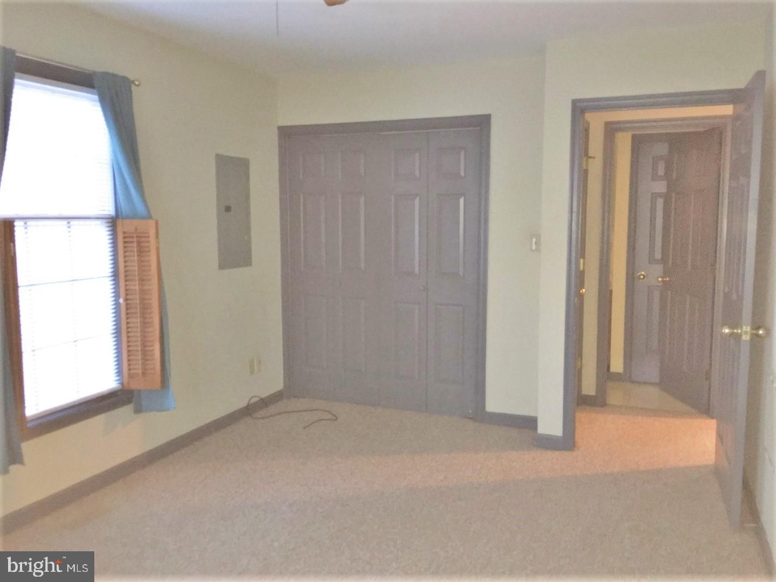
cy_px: 291
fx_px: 650
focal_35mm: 29
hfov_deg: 61.7
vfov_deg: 48.2
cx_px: 388
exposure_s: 1/16
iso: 320
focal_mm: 4.15
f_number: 2.2
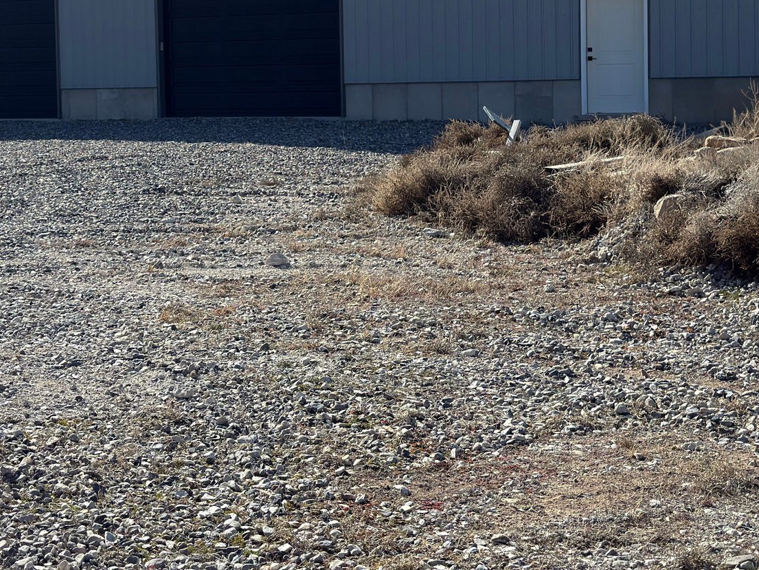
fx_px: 1382
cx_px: 217
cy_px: 119
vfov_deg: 23.0
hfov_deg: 30.3
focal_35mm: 63
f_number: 1.78
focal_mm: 6.76
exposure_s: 1/4292
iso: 64
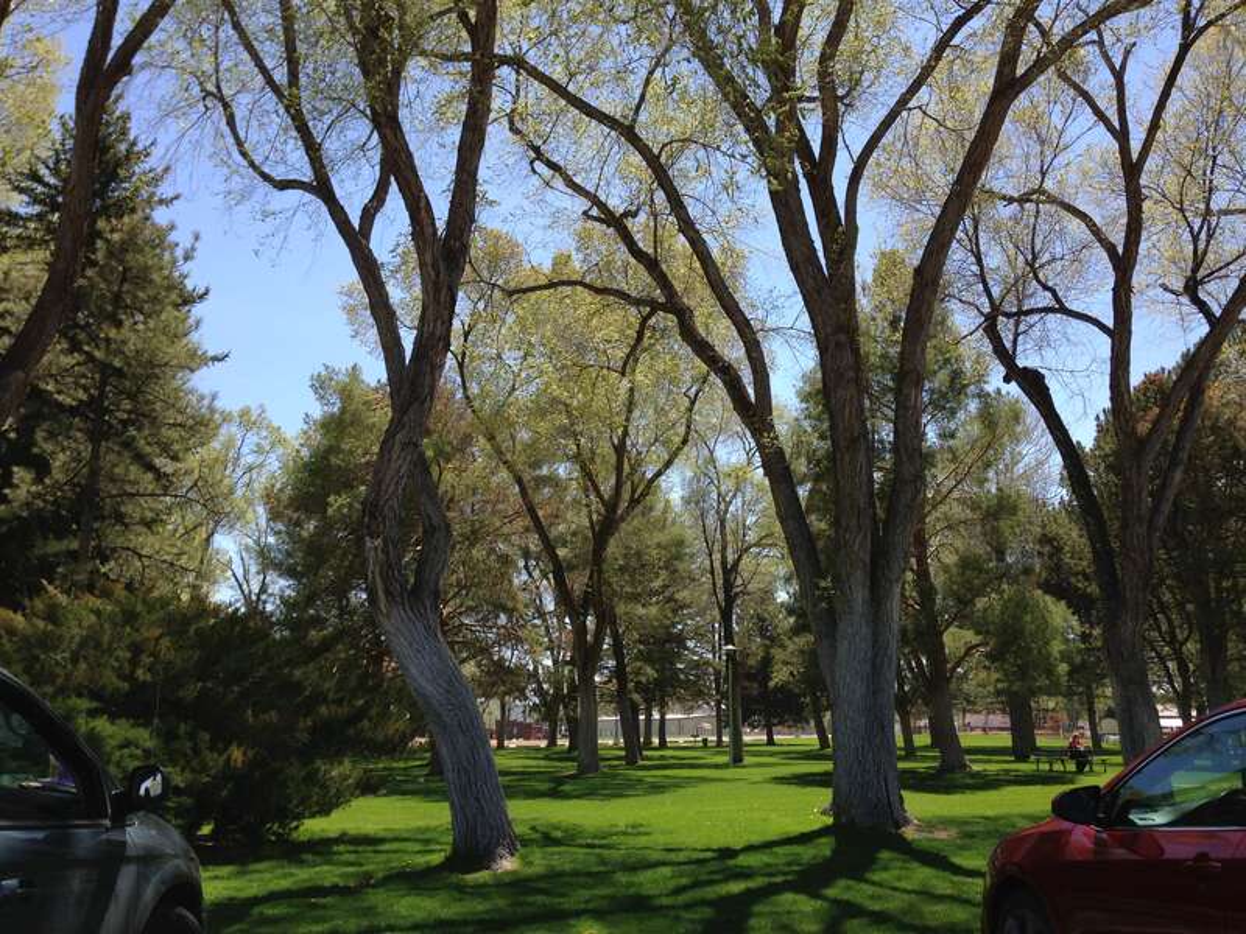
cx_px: 623
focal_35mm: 33
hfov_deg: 55.4
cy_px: 467
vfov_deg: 42.9
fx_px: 1188
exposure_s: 1/968
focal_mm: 4.13
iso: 50
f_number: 2.4
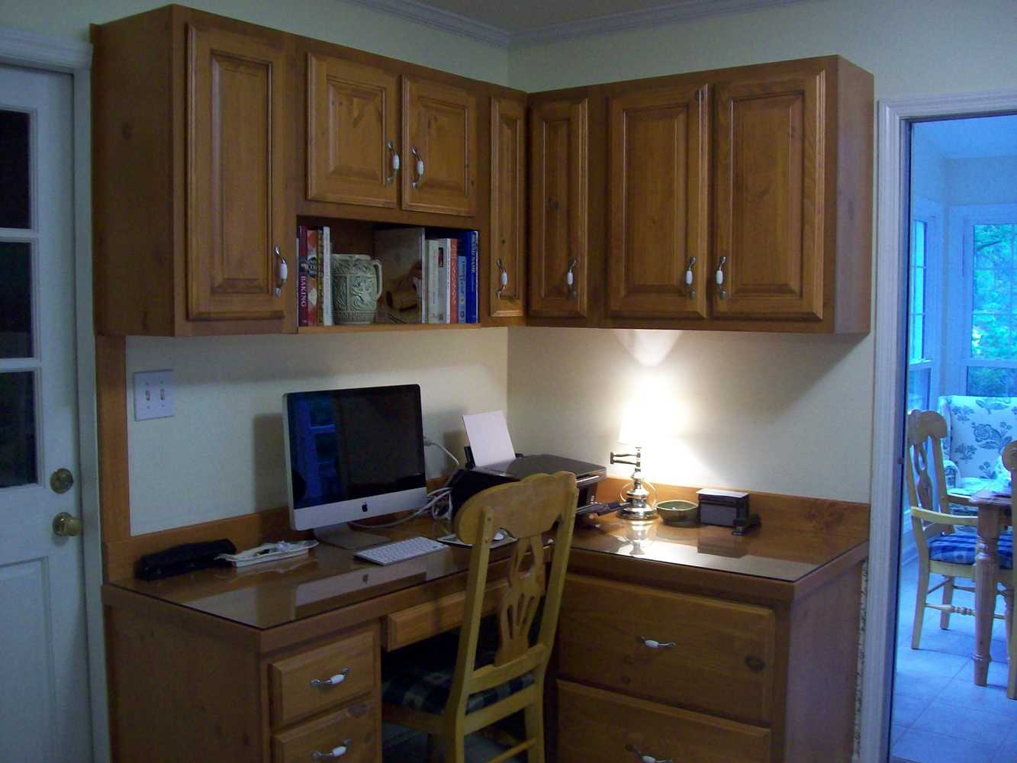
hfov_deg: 51.4
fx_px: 1058
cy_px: 382
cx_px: 508
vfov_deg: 39.7
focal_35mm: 36
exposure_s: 1/19.1
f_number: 2.7
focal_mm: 6
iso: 160
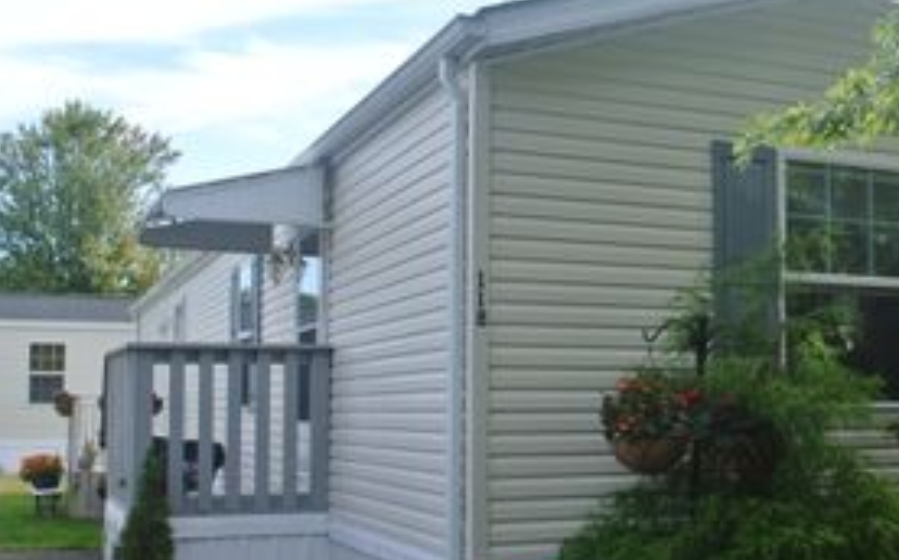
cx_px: 700
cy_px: 313
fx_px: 1224
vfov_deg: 25.8
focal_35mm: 50
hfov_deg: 39.0
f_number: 4
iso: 100
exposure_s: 1/320
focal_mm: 10
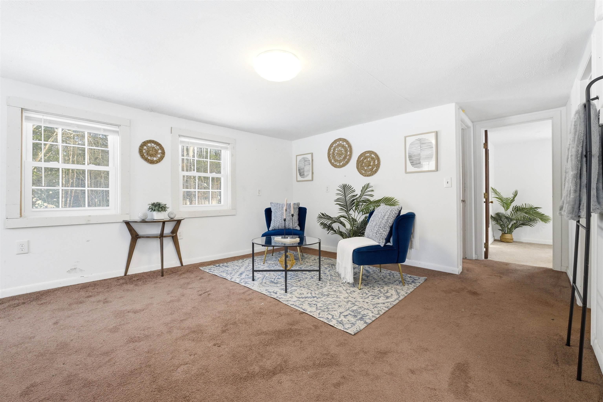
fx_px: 251
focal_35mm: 15
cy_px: 201
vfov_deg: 77.3
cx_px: 302
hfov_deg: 100.4
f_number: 8
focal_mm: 10
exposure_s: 1/60
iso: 800
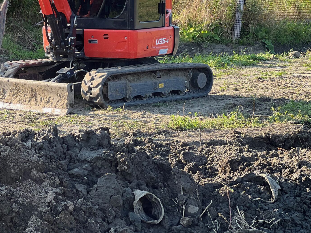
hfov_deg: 13.9
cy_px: 22
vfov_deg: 10.4
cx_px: 105
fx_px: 1276
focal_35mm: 142
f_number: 2.8
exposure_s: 1/121
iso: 25
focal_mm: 9
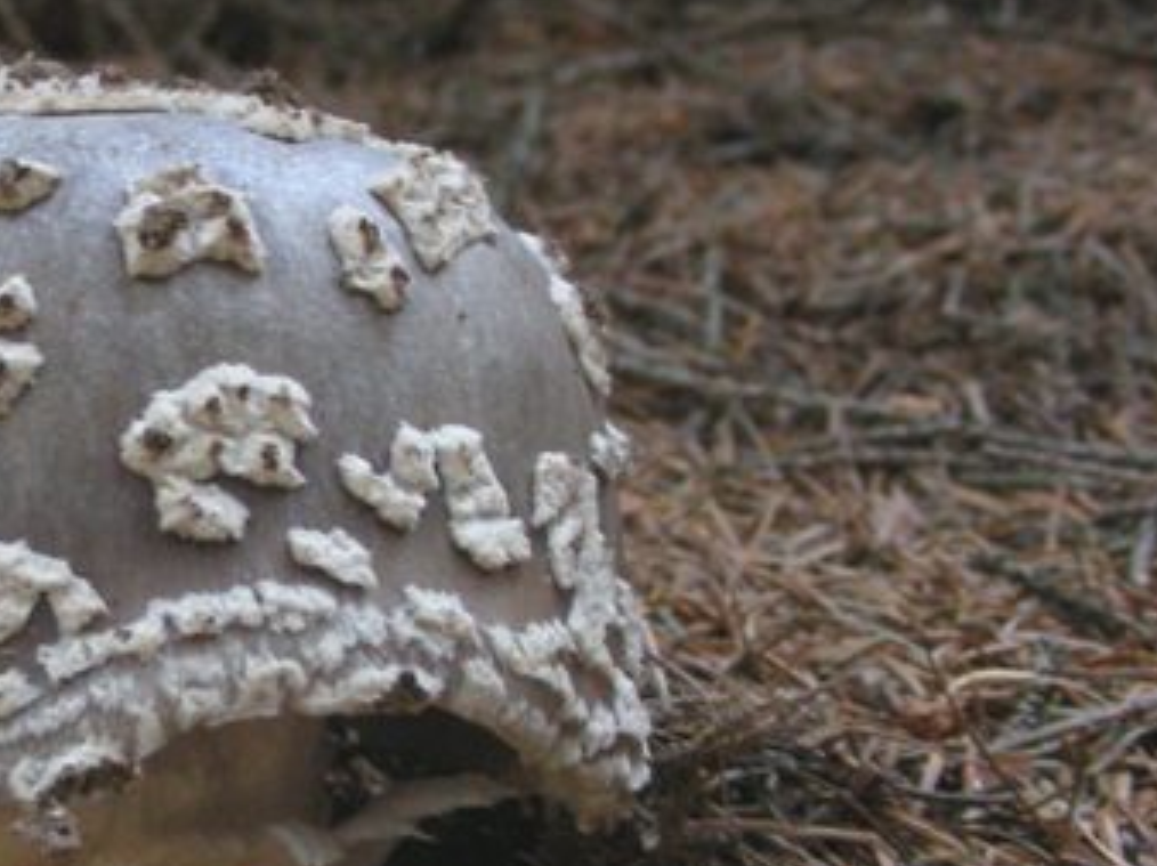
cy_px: 739
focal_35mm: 90
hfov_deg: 21.0
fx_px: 3006
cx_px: -24
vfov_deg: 16.2
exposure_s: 1/11.2
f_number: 3.5
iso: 200
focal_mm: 6.3
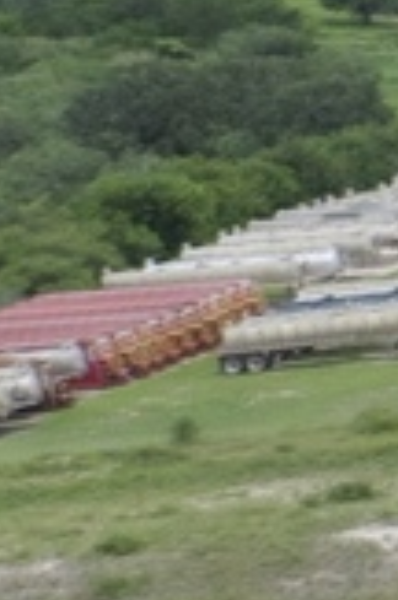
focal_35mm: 279
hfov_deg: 3.6
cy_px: 843
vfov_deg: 7.3
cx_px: 2957
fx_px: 4646
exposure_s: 1/1250
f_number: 4
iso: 100
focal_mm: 10.26
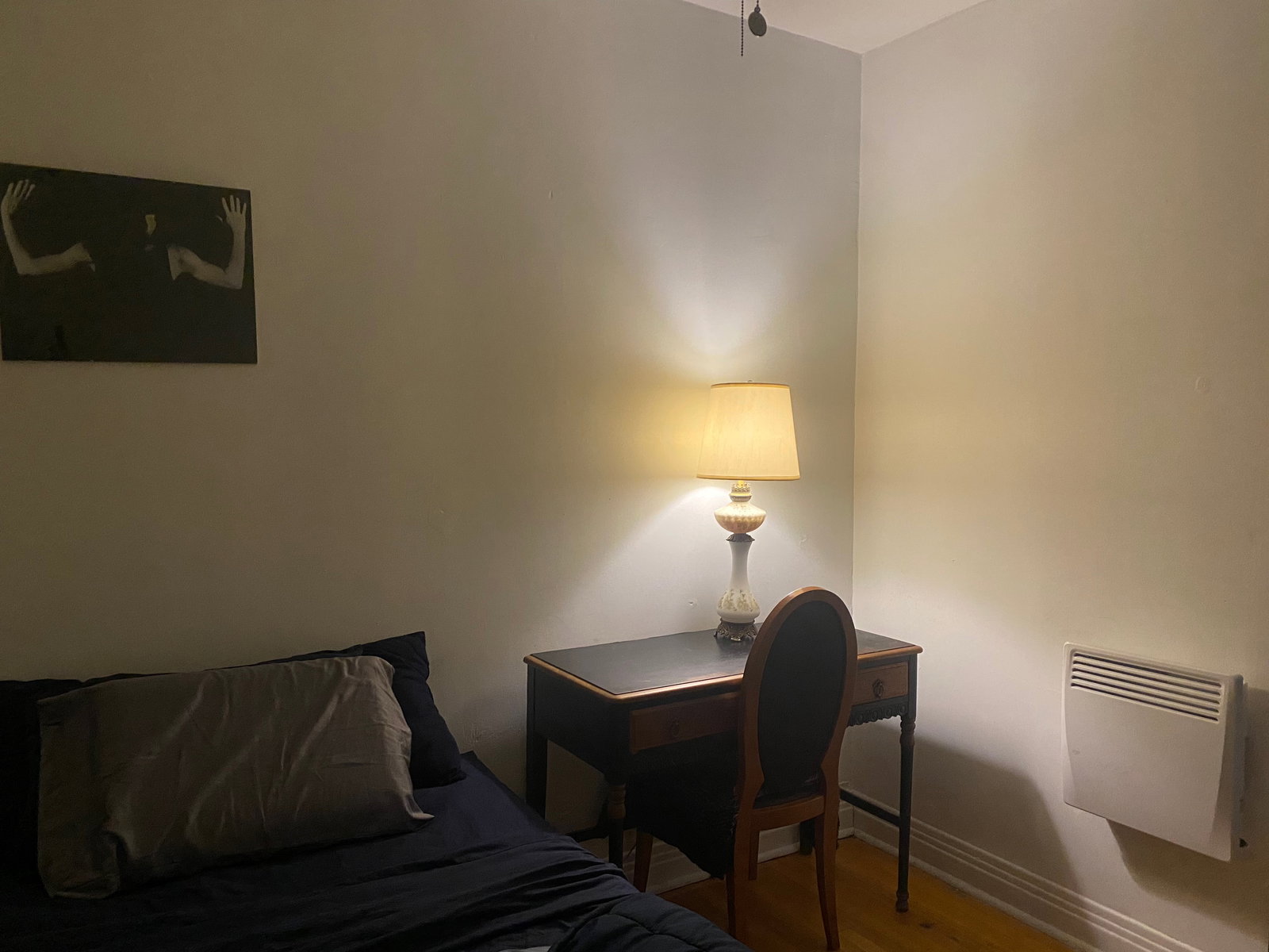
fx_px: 953
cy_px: 476
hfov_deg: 67.3
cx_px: 634
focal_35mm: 26
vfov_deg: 53.1
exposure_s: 1/40
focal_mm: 4.25
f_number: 1.8
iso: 500
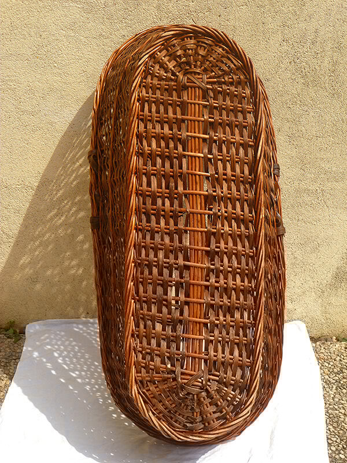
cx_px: 174
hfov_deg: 22.3
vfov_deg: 29.4
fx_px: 882
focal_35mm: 66
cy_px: 232
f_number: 4.2
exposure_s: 1/500
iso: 80
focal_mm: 11.7
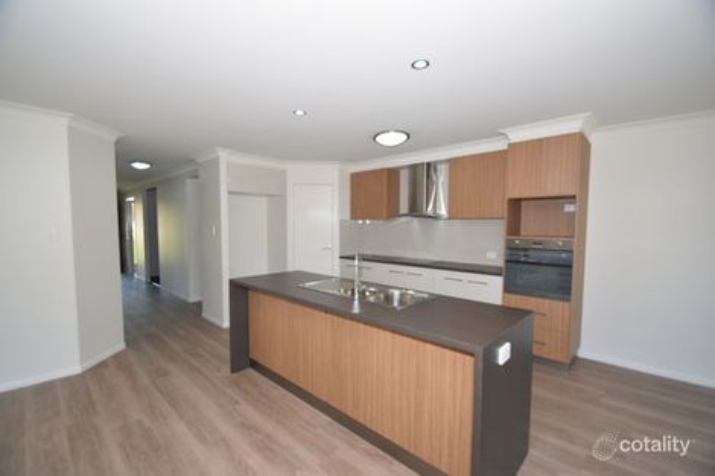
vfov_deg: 77.3
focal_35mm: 15
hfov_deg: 100.4
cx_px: 358
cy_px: 238
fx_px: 298
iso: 160
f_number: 4.5
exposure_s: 1/60
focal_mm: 10
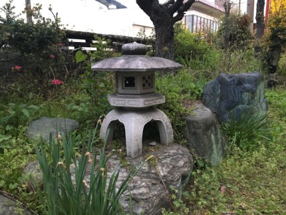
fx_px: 240
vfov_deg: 48.3
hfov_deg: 61.6
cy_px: 108
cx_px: 143
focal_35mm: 29
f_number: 2.2
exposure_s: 1/24
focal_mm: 4.15
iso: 200
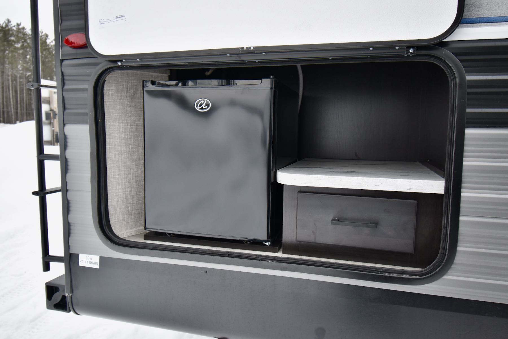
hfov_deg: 70.4
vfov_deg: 50.5
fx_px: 360
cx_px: 254
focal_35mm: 26
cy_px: 170
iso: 400
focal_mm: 17
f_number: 6.3
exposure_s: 1/160
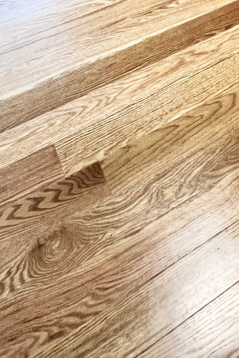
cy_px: -283
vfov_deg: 22.6
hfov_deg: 27.3
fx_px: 488
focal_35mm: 49
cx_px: 160
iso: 160
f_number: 1.8
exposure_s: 1/120
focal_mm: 1.57
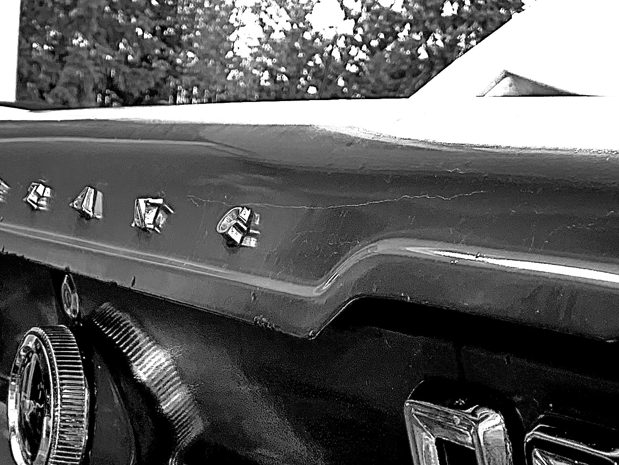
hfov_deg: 24.1
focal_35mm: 81
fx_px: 1449
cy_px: 697
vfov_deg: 16.6
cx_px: 267
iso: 100
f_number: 1.8
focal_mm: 4.25
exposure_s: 1/97
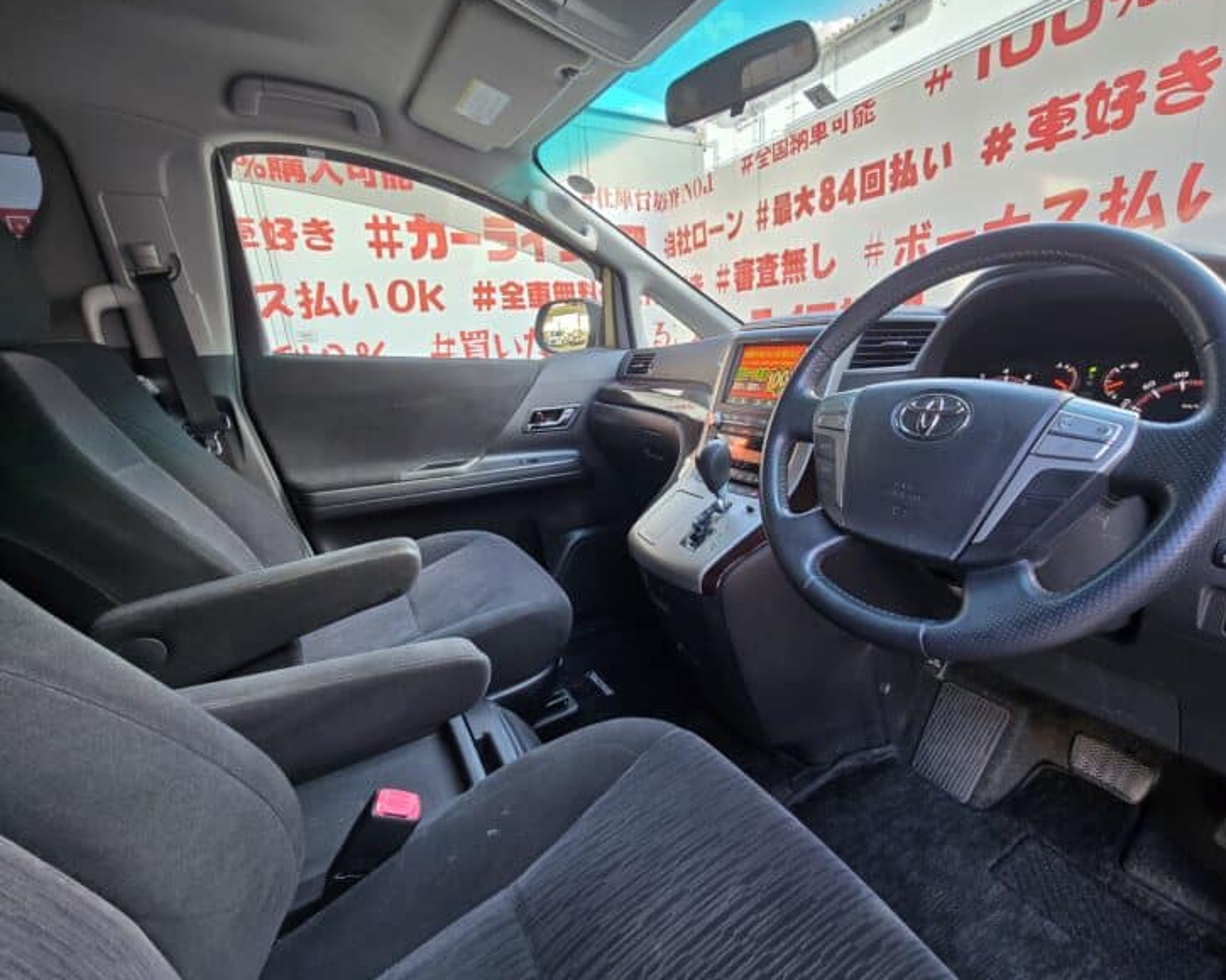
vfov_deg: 88.0
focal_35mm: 14
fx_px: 508
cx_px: 663
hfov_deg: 100.5
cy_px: 487
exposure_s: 1/50
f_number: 2.2
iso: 125
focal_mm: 2.2
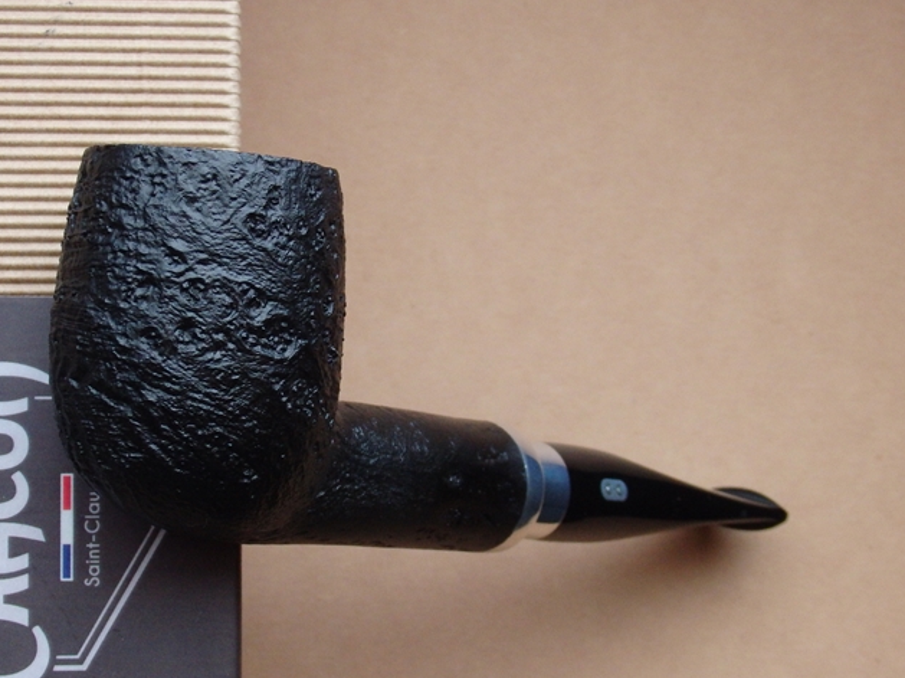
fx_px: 2195
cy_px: 348
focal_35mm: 84
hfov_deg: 23.2
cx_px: 331
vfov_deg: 17.6
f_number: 4.4
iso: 640
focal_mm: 11.9
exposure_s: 1/60
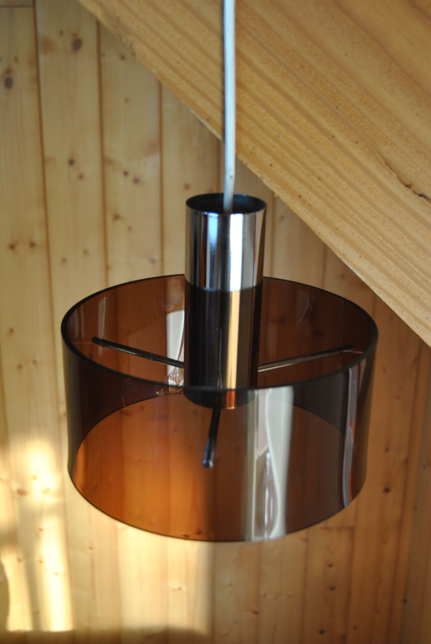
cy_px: 322
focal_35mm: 48
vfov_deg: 41.1
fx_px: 859
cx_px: 216
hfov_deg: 28.2
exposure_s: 1/50
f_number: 4.5
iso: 200
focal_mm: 32
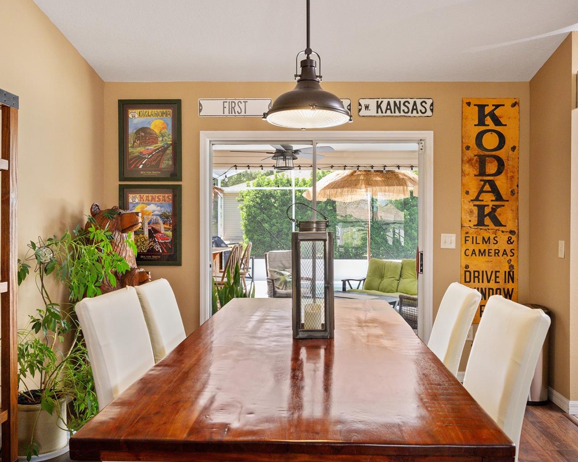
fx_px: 479
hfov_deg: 62.1
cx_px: 311
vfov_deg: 51.5
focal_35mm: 28
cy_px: 230
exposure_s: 1/25
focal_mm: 24
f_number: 10
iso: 400
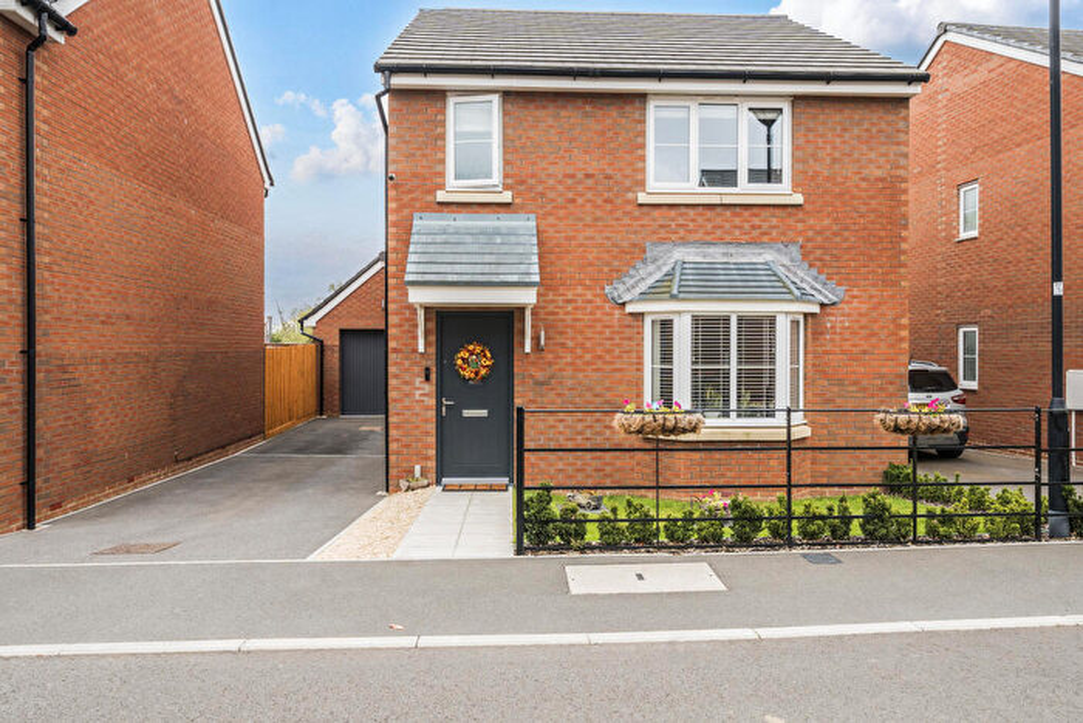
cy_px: 362
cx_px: 542
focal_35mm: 24
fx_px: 722
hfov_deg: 73.7
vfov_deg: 53.2
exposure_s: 1/100
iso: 400
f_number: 8
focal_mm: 16
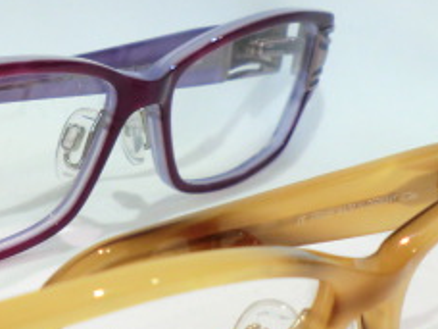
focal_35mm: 90
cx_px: -4
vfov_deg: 16.2
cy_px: 296
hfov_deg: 21.0
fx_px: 1139
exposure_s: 1/60
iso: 100
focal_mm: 5.8
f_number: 3.5
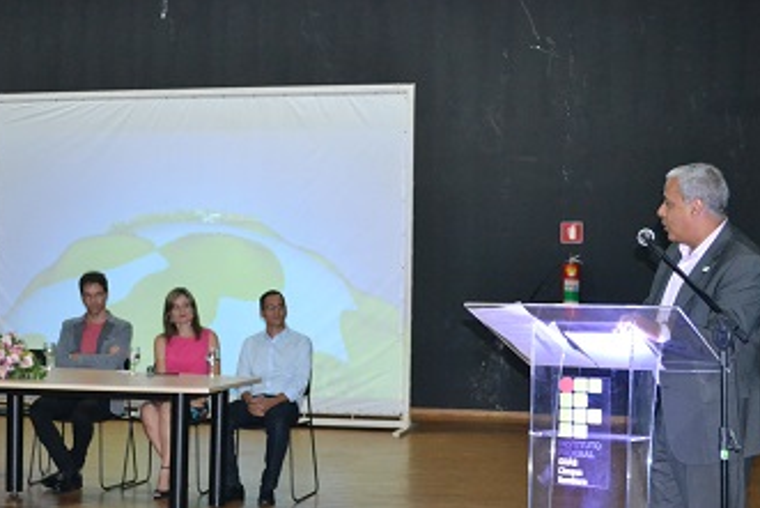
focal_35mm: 67
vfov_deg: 20.3
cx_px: 278
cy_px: 297
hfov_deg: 29.9
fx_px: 1415
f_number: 4.8
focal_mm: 32
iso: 3200
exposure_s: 1/60
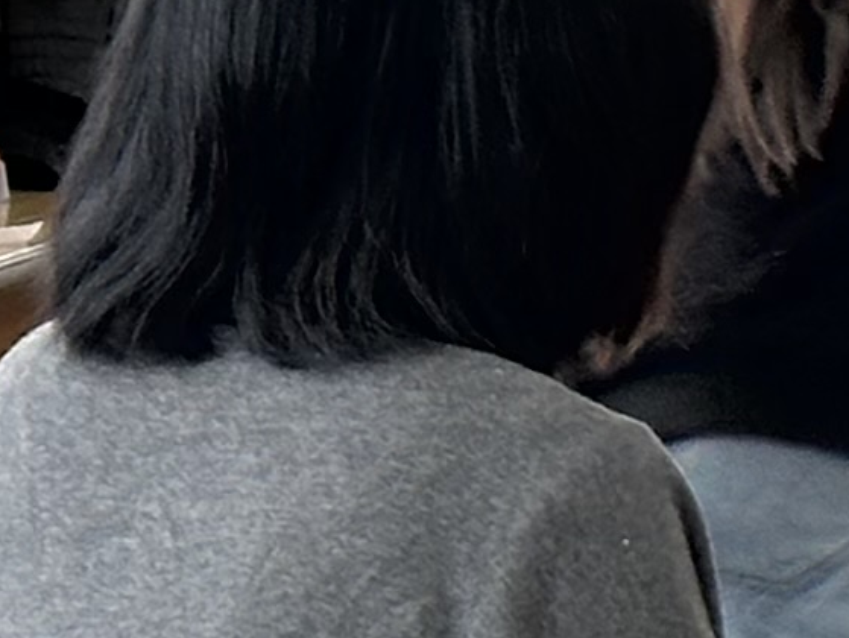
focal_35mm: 346
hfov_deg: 5.5
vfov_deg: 4.3
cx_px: 2318
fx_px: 8492
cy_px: 263
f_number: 1.78
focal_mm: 6.86
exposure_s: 1/120
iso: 80
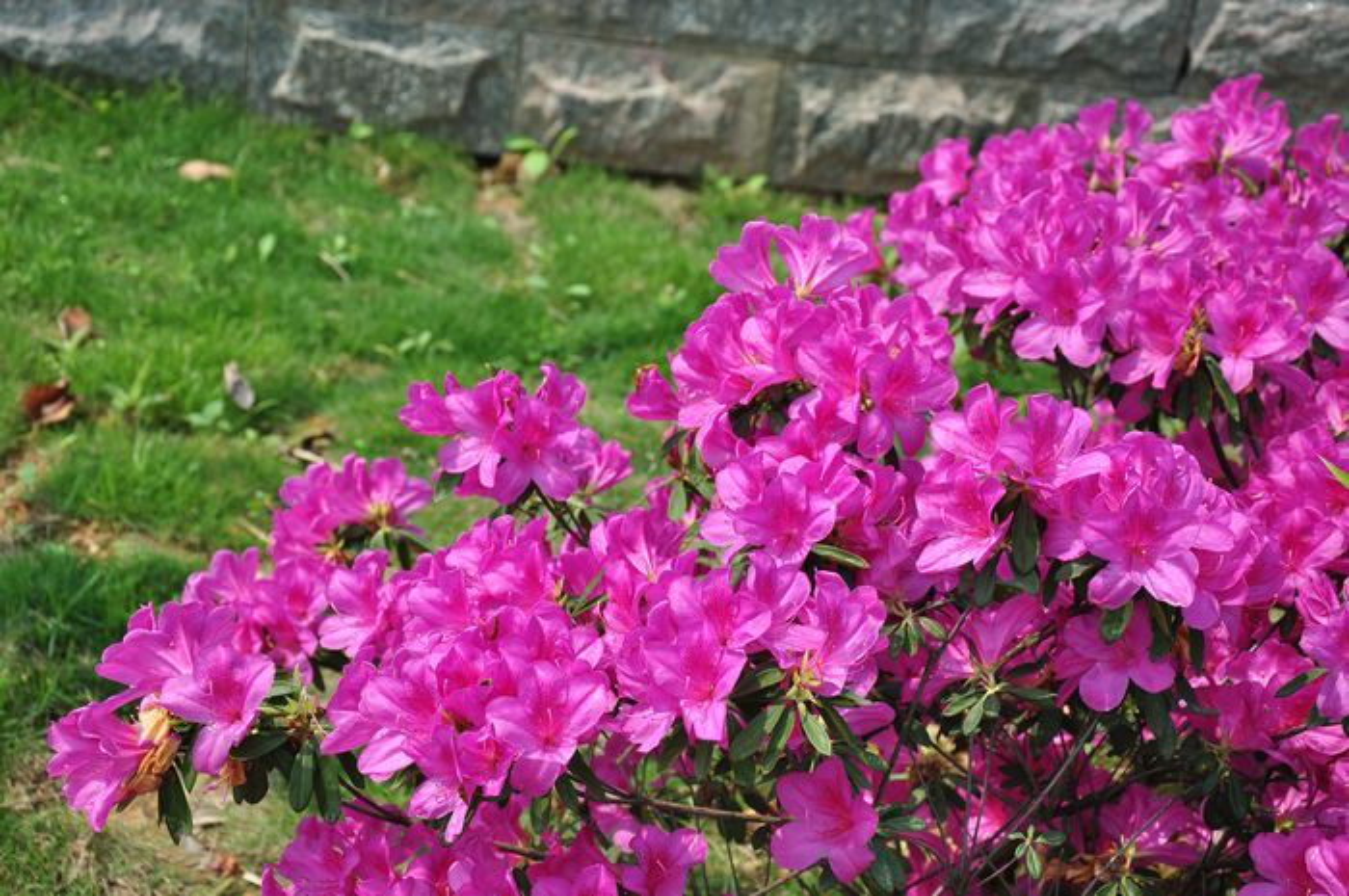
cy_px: 448
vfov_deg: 18.1
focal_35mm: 75
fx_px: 2807
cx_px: 674
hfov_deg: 27.0
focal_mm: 50
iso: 200
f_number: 7.1
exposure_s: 1/640
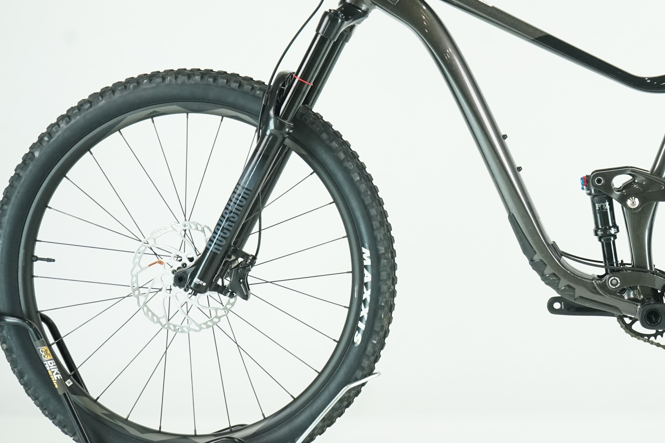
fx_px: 1625
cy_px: 133
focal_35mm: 88
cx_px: 537
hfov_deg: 22.8
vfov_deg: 15.5
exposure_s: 1/200
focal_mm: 51
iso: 2500
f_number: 6.3
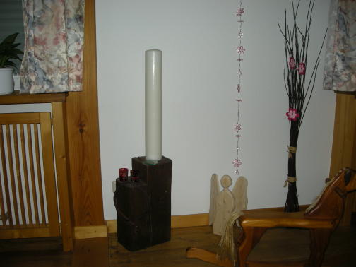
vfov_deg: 40.7
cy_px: 134
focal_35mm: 35
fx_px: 360
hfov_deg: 52.6
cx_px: 178
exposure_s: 1/60
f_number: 2.8
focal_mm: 5.7
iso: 55
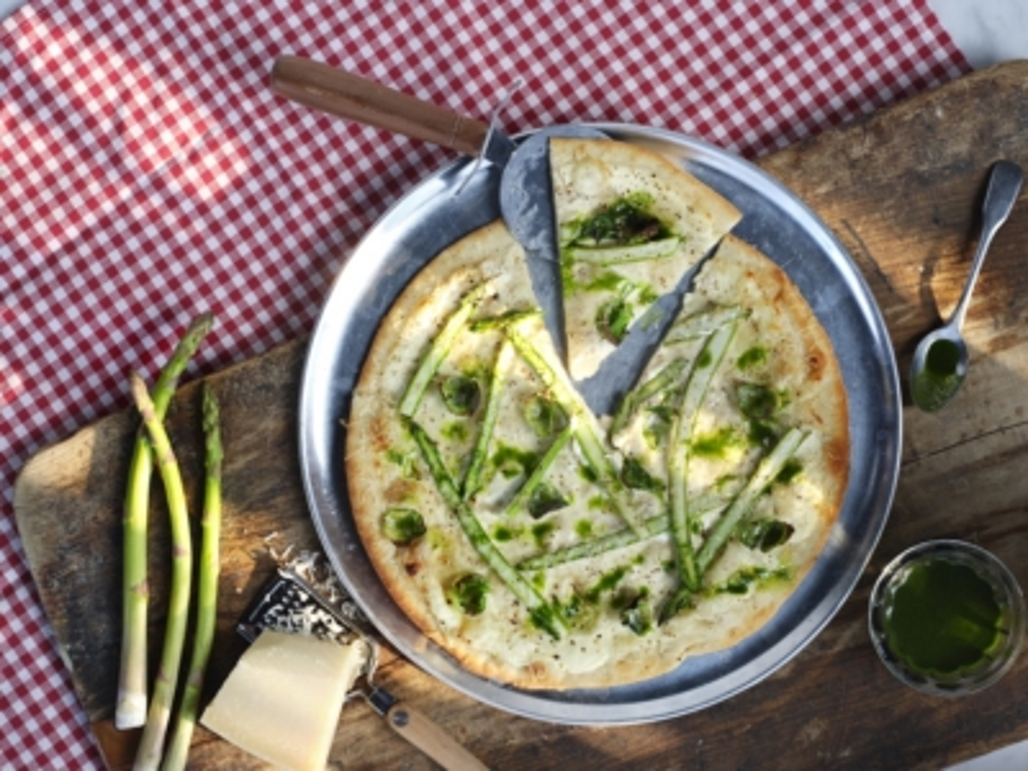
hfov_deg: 30.7
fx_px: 1871
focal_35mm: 63
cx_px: 514
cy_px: 386
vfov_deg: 23.3
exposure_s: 1/20
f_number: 8
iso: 400
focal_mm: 80
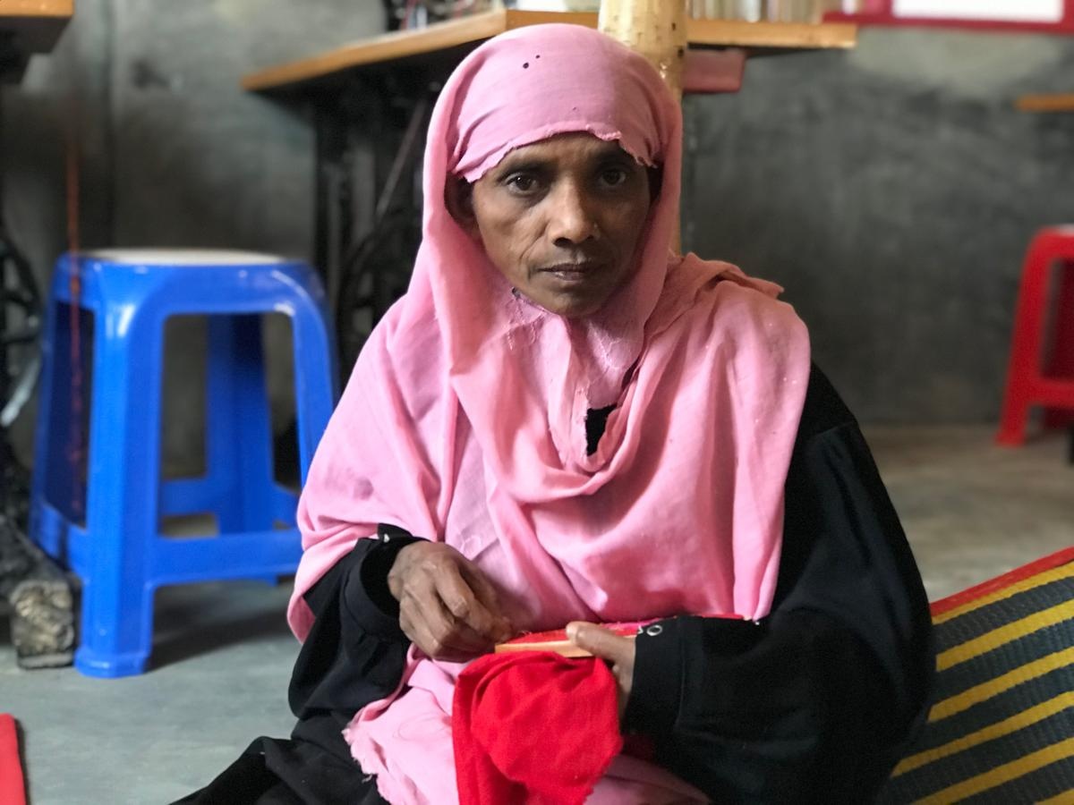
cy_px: 402
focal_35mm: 57
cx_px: 537
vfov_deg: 25.7
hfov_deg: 33.8
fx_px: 1768
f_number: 2.8
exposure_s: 1/50
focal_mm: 6.6
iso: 500
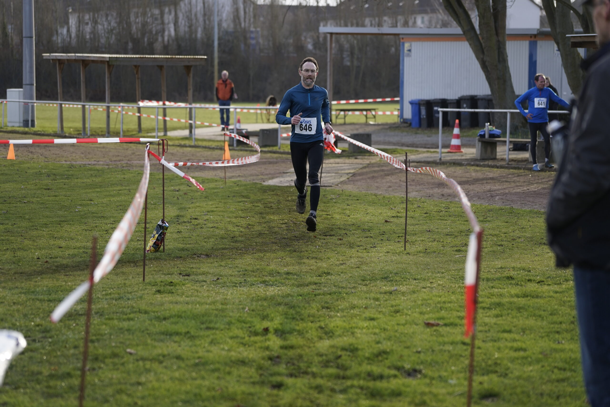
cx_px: 305
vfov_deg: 11.1
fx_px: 2084
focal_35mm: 123
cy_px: 204
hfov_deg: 16.7
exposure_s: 1/500
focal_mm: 123
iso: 250
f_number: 4
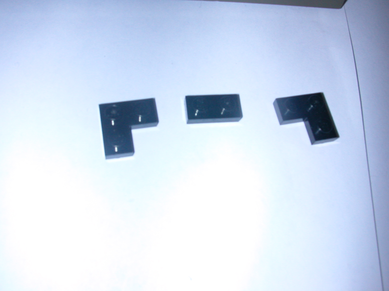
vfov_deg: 38.7
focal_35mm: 37
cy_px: 146
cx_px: 194
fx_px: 416
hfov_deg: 50.1
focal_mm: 5.6
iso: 100
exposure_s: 1/59.9
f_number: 4.5
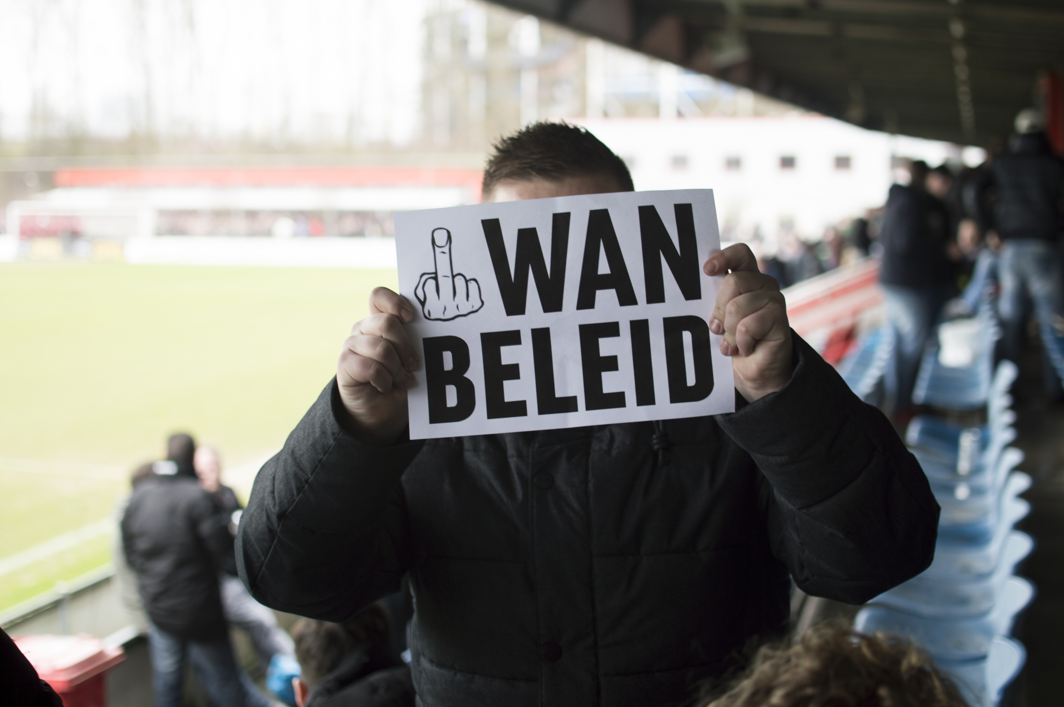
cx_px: 532
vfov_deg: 25.7
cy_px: 354
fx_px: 1550
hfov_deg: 37.9
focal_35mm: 52
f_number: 2.5
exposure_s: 1/100
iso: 100
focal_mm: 35
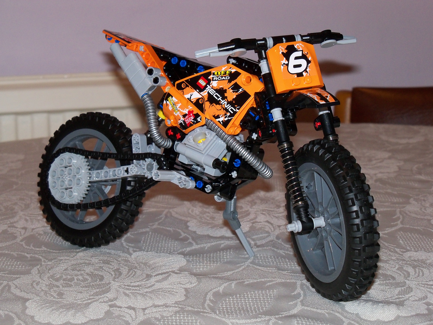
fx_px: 1001
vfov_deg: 18.4
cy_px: 162
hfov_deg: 24.4
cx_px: 216
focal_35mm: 80
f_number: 4.1
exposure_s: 1/40
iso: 200
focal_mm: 14.2
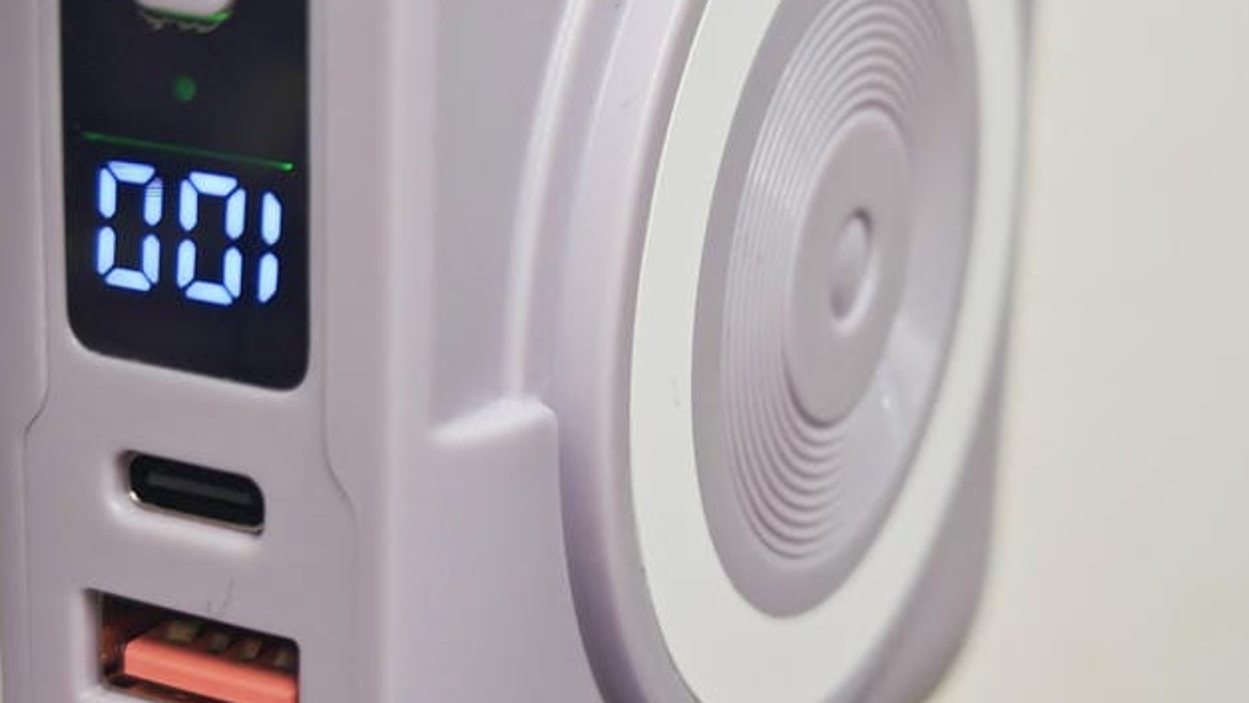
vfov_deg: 16.5
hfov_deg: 28.9
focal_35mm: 73
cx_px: 765
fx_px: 2418
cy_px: 390
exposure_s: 1/120
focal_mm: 8.72
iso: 458
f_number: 2
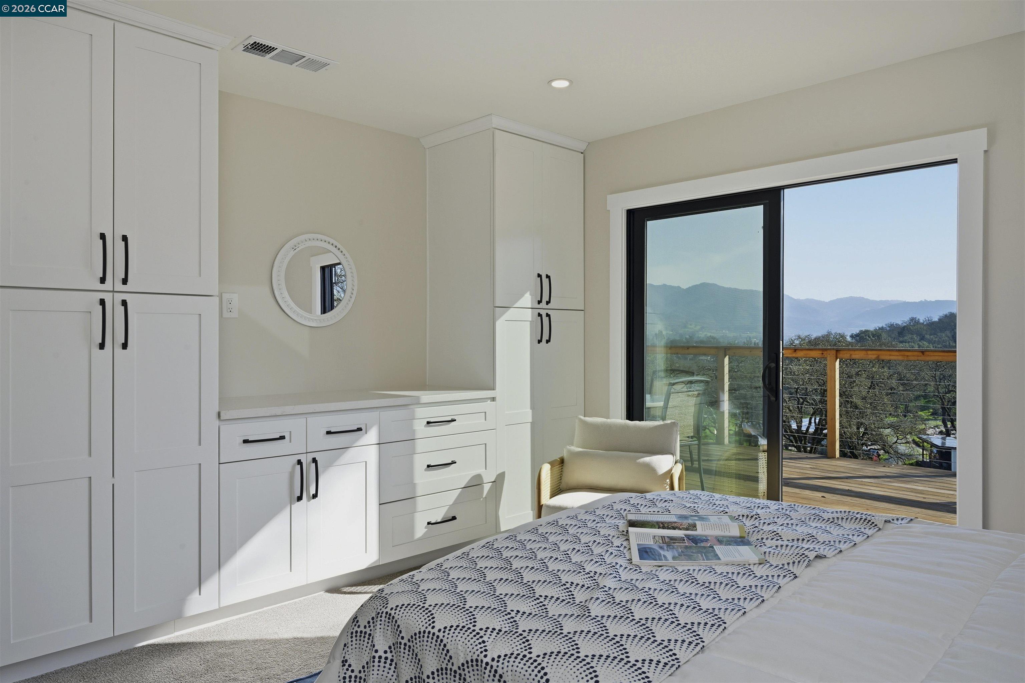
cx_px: 512
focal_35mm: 24
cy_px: 342
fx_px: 683
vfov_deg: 53.1
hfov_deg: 73.7
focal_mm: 24
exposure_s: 1/200
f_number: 13
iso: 200
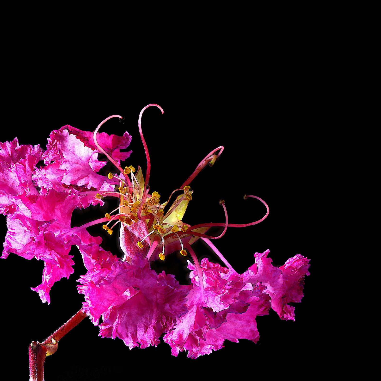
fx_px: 1681
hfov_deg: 12.9
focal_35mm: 135
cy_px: 189
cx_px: 94
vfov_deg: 12.9
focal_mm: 105
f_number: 8
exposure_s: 1/6
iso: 100
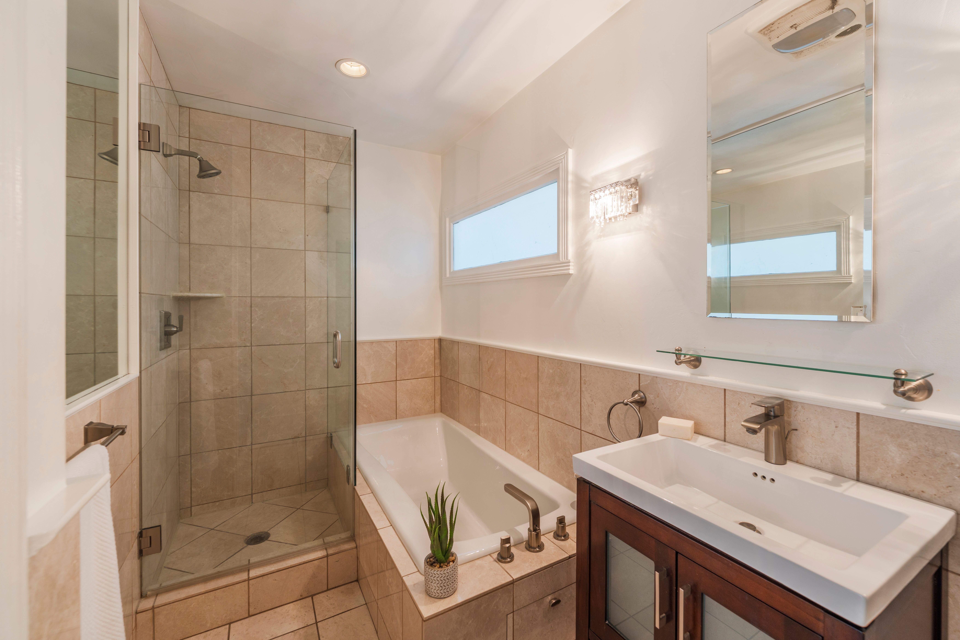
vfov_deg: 81.2
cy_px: 320
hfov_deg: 104.3
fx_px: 373
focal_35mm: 14
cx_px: 480
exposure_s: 1/3
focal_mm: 14
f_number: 7.1
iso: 100
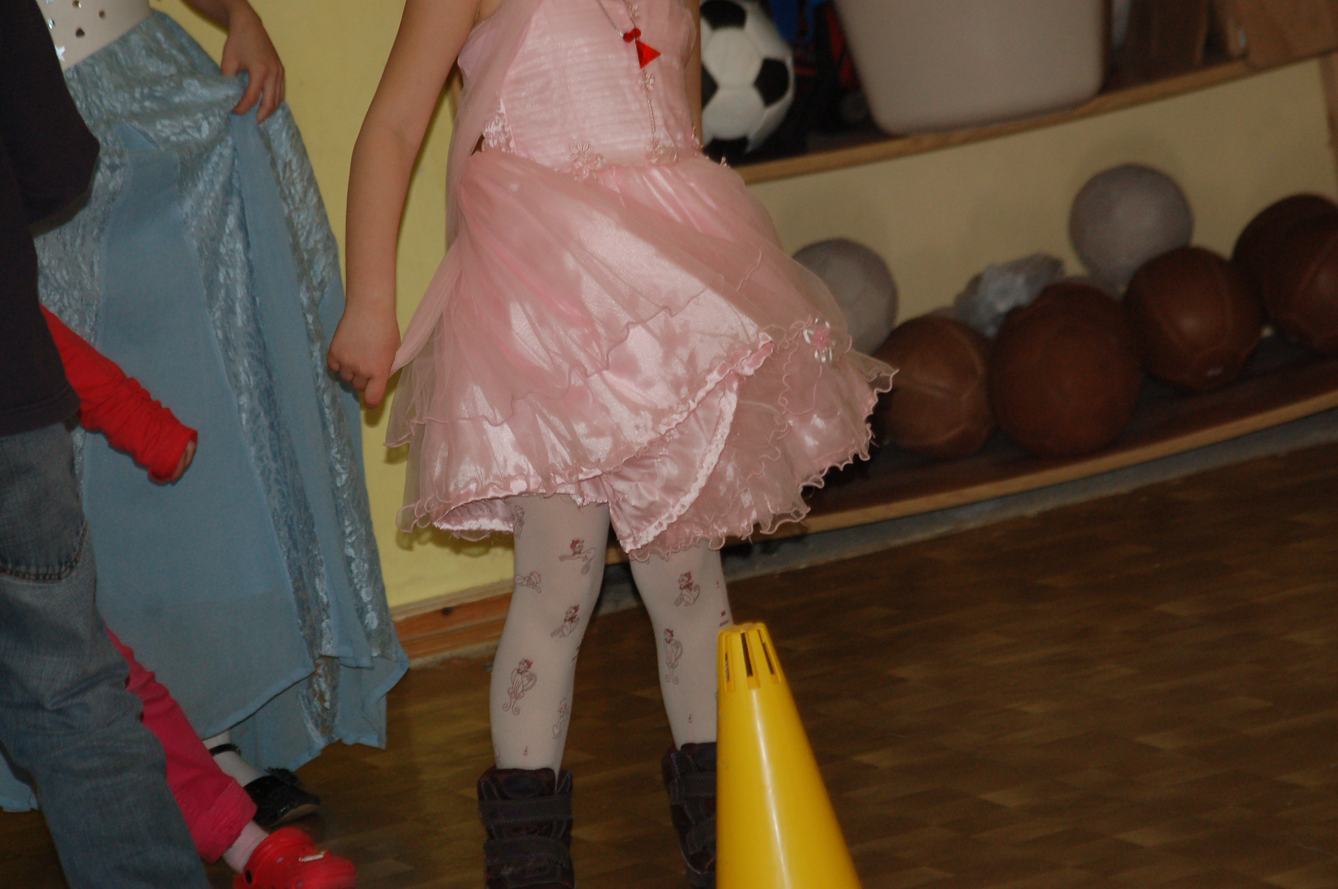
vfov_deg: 6.8
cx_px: 669
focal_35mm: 202
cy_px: 444
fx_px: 7520
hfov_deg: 10.2
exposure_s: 1/125
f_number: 5.6
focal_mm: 135
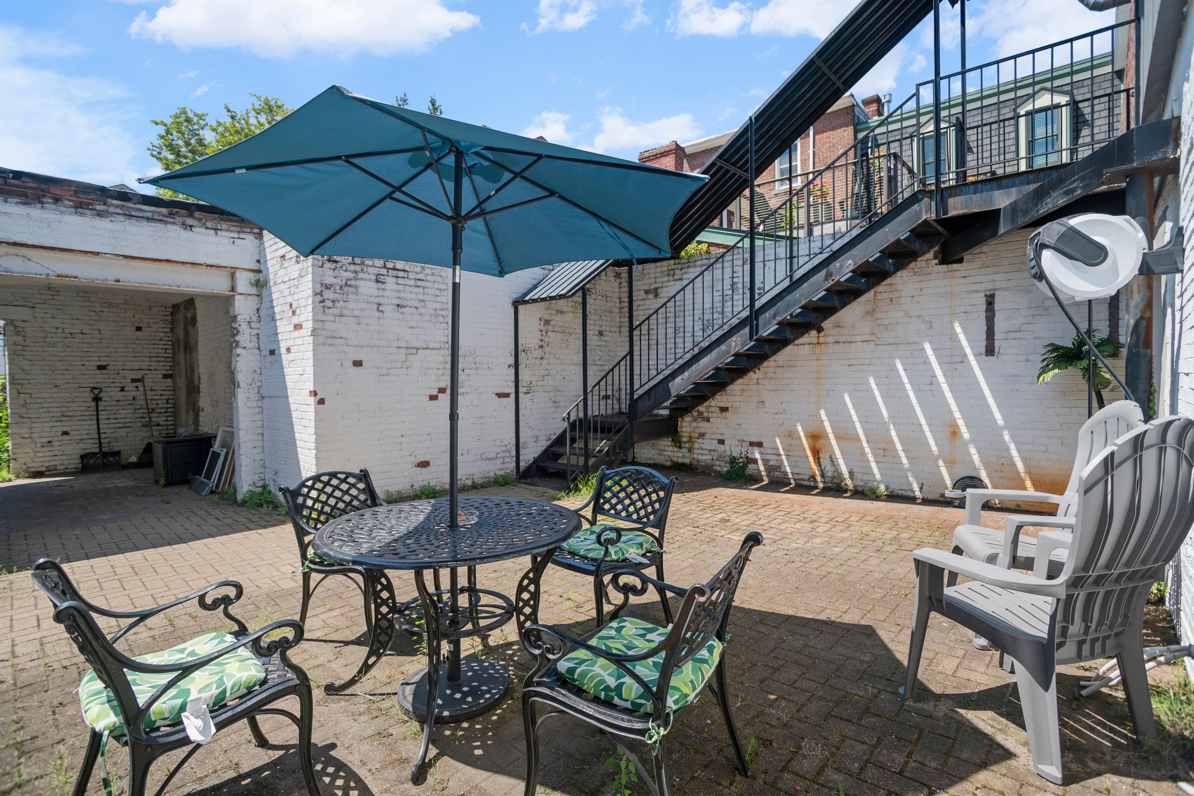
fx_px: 564
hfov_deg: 93.3
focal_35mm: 17
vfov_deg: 70.5
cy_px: 398
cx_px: 597
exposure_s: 1/200
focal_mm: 17
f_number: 5
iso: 400
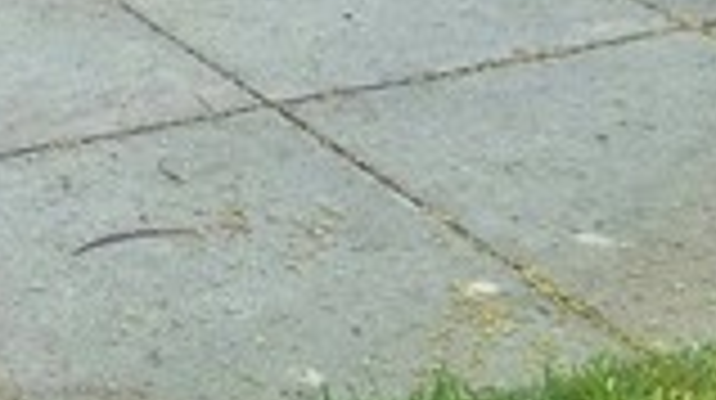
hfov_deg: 16.2
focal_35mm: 114
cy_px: -656
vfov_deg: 9.2
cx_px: -527
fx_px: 2162
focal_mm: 5.7
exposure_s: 1/552
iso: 50
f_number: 1.5
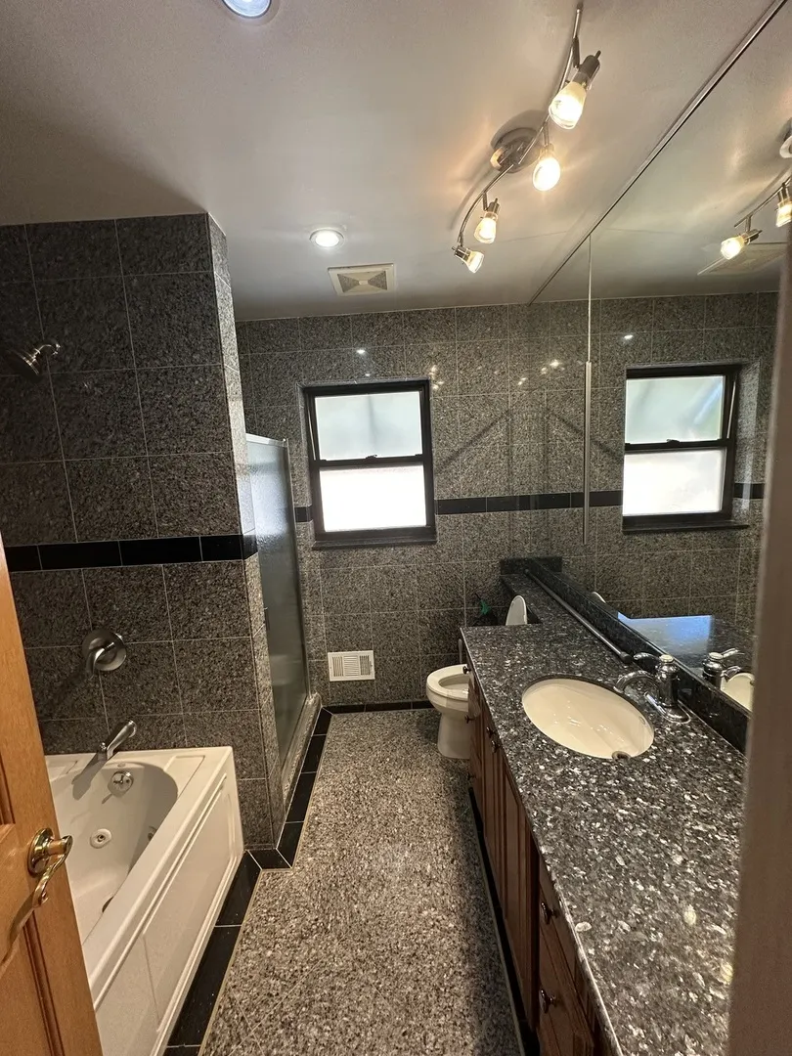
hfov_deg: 85.7
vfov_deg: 102.1
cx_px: 396
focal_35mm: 14
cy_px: 528
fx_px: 427
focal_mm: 2.22
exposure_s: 1/120
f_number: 2.2
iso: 250
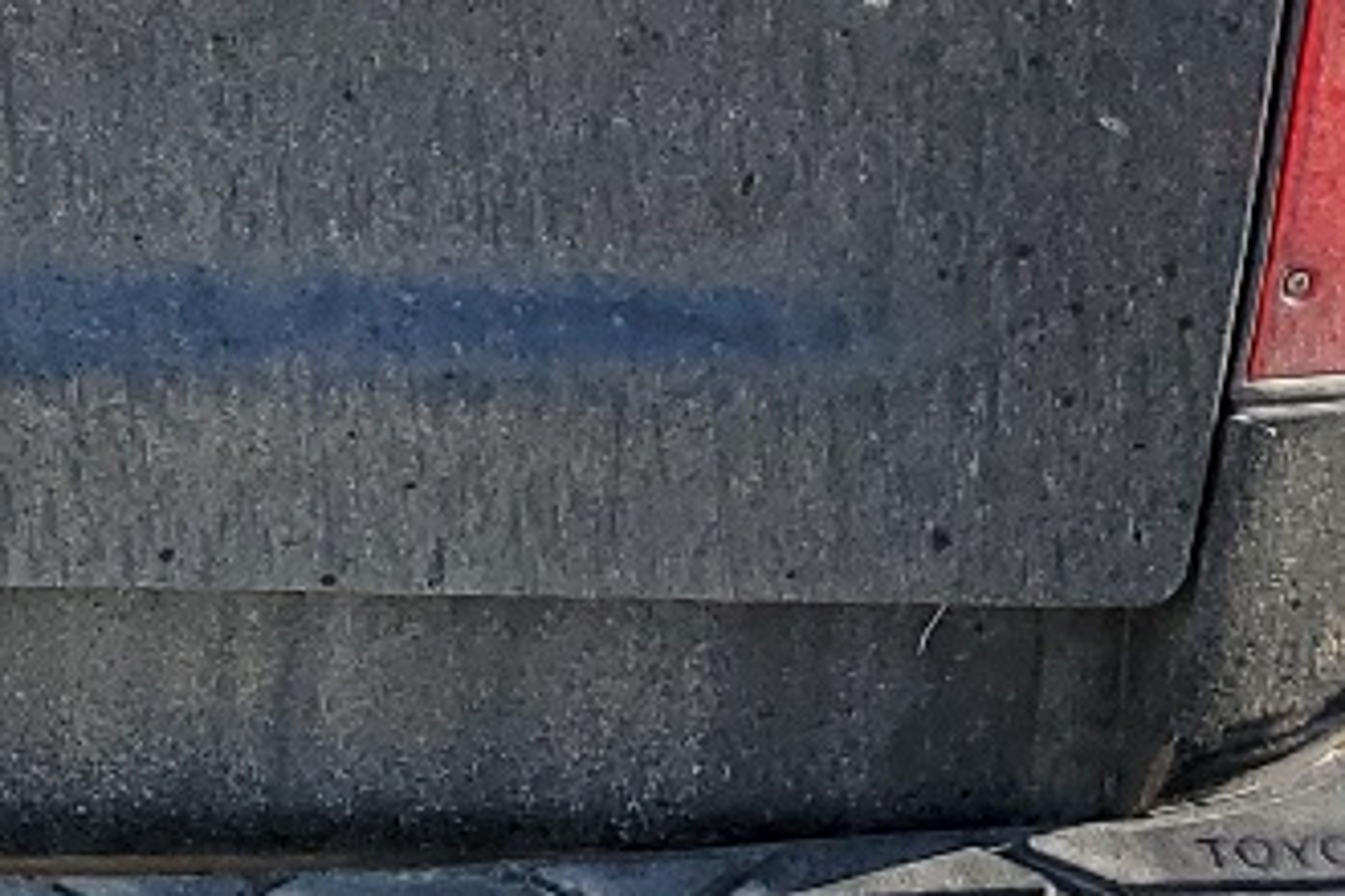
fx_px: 4894
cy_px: -424
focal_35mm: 131
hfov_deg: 13.6
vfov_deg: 10.2
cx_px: -1251
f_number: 1.5
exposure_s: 1/1429
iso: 50
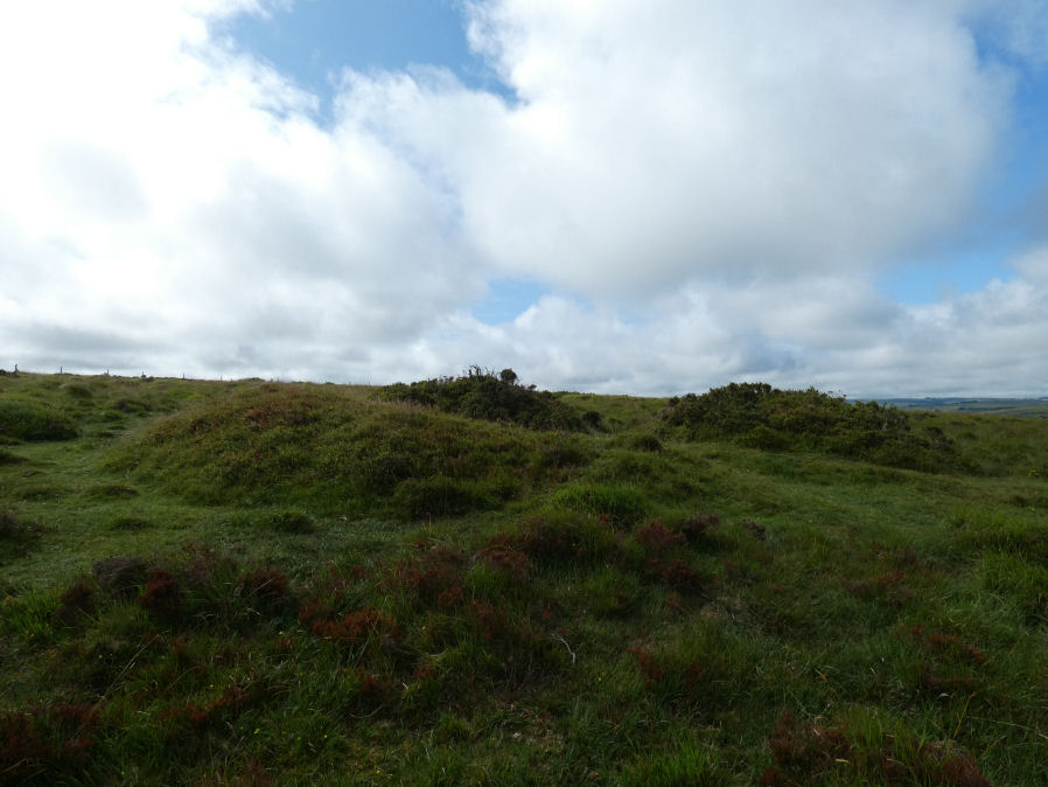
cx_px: 524
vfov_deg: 66.0
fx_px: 606
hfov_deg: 81.7
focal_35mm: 20
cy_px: 394
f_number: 4
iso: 80
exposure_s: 1/1000
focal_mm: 3.6
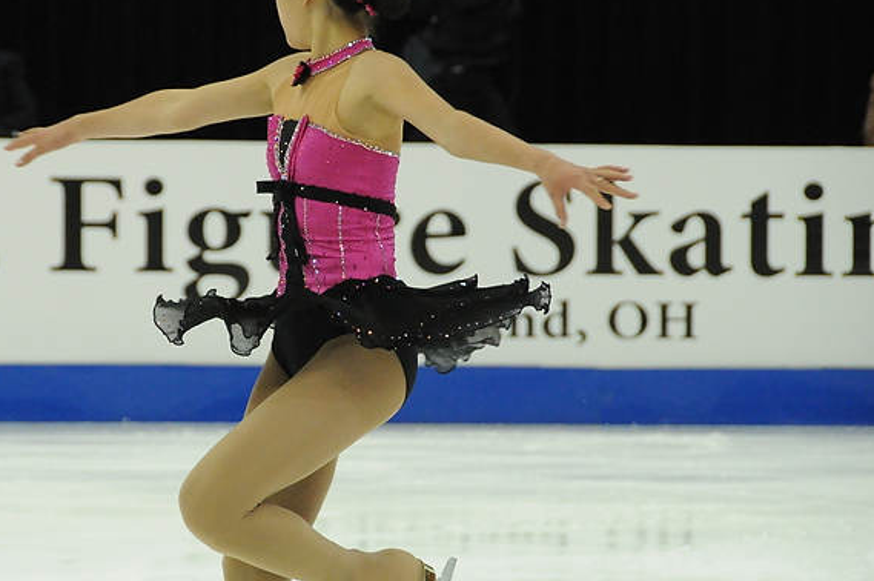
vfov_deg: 4.8
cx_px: 290
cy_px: 276
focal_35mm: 285
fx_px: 6904
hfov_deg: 7.2
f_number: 5.6
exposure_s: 1/800
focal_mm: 135
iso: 3200
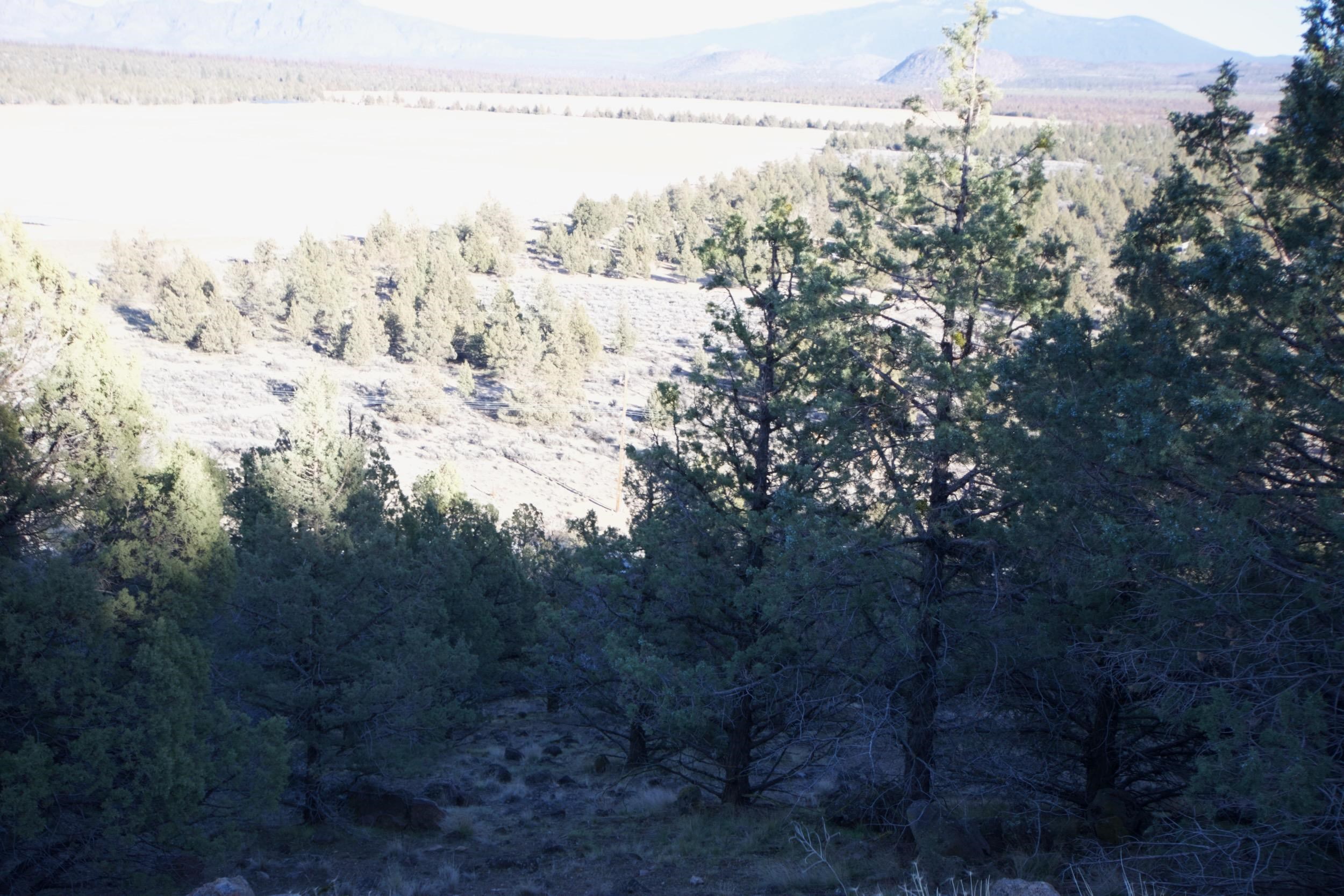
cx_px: 672
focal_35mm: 36
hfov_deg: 53.1
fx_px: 1344
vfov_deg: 36.9
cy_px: 448
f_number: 5.6
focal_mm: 24
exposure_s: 1/250
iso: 400
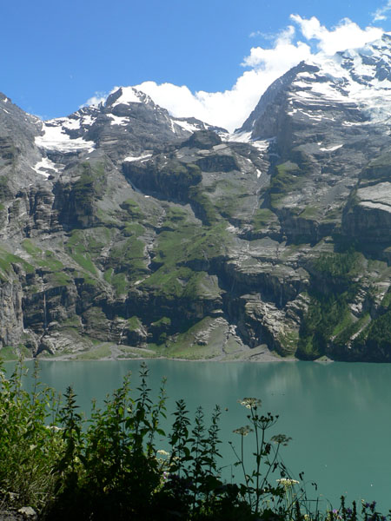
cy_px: 260
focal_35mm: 36
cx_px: 196
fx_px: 542
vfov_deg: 51.4
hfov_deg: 39.7
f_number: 4.6
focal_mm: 6
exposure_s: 1/500
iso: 80
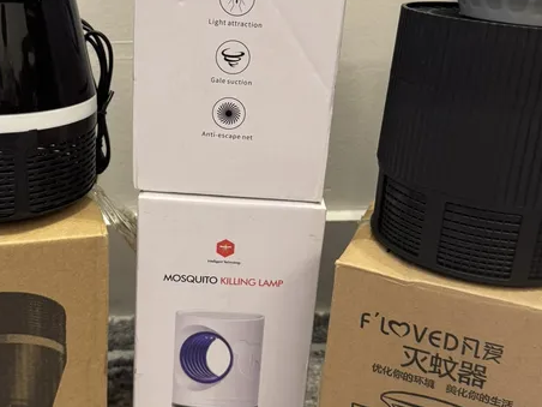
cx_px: 225
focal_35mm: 34
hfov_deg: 53.7
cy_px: 162
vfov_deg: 41.6
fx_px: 532
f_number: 1.78
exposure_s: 1/50
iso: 320
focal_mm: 6.76
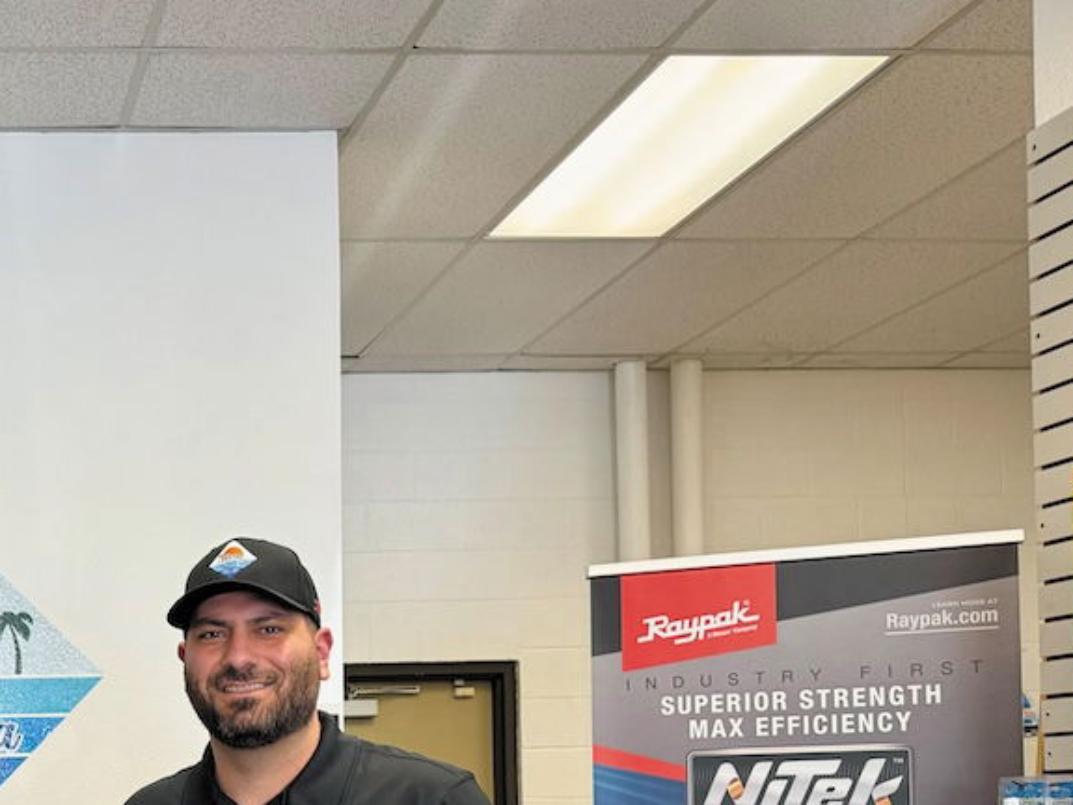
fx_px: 1550
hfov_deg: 34.5
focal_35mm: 50
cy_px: 796
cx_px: -19
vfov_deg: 27.5
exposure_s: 1/120
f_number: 1.78
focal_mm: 6.86
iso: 160
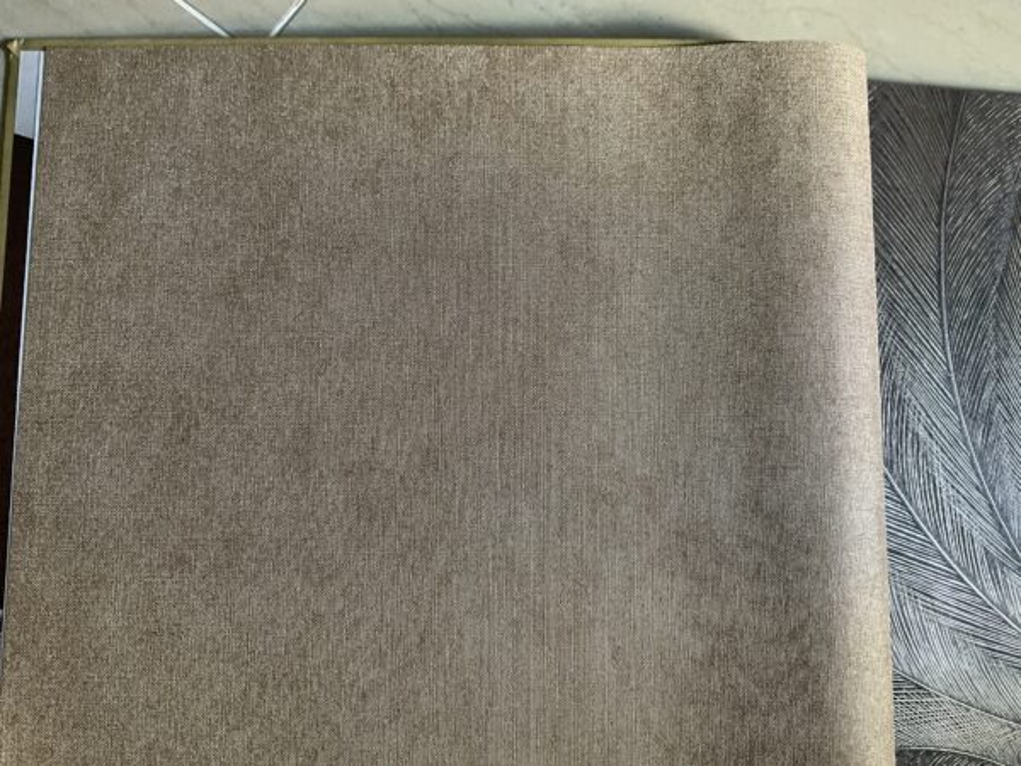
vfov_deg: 48.2
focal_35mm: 29
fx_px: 855
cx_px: 510
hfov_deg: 61.7
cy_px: 383
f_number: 1.8
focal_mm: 3
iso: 200
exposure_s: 1/60
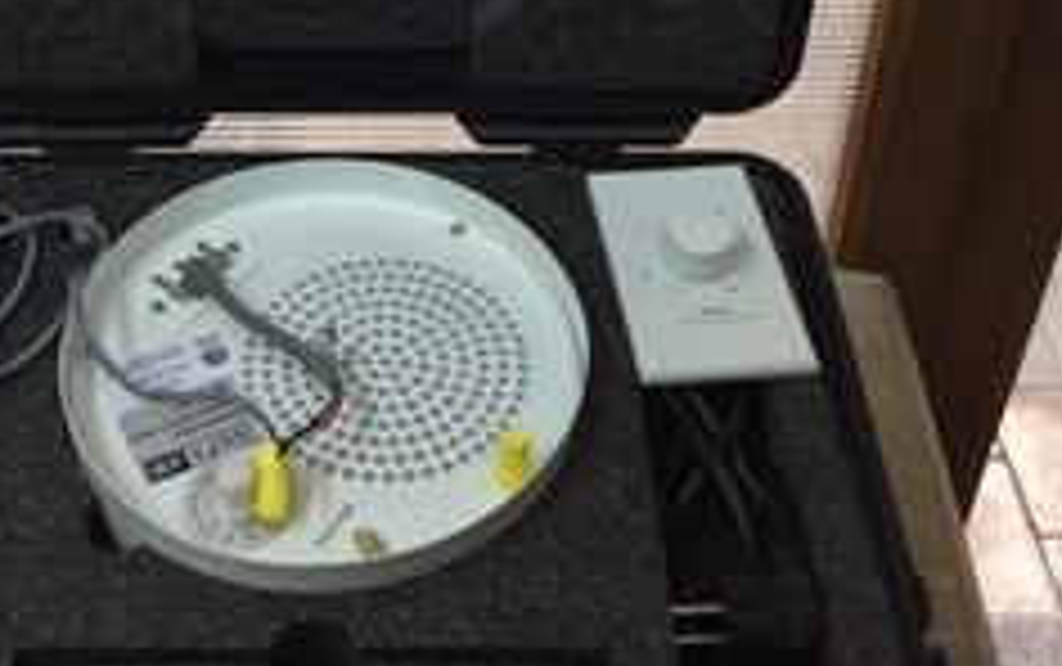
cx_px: 414
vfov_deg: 24.5
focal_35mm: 52
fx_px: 1506
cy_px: 135
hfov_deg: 38.6
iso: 125
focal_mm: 4.15
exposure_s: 1/33
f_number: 2.2
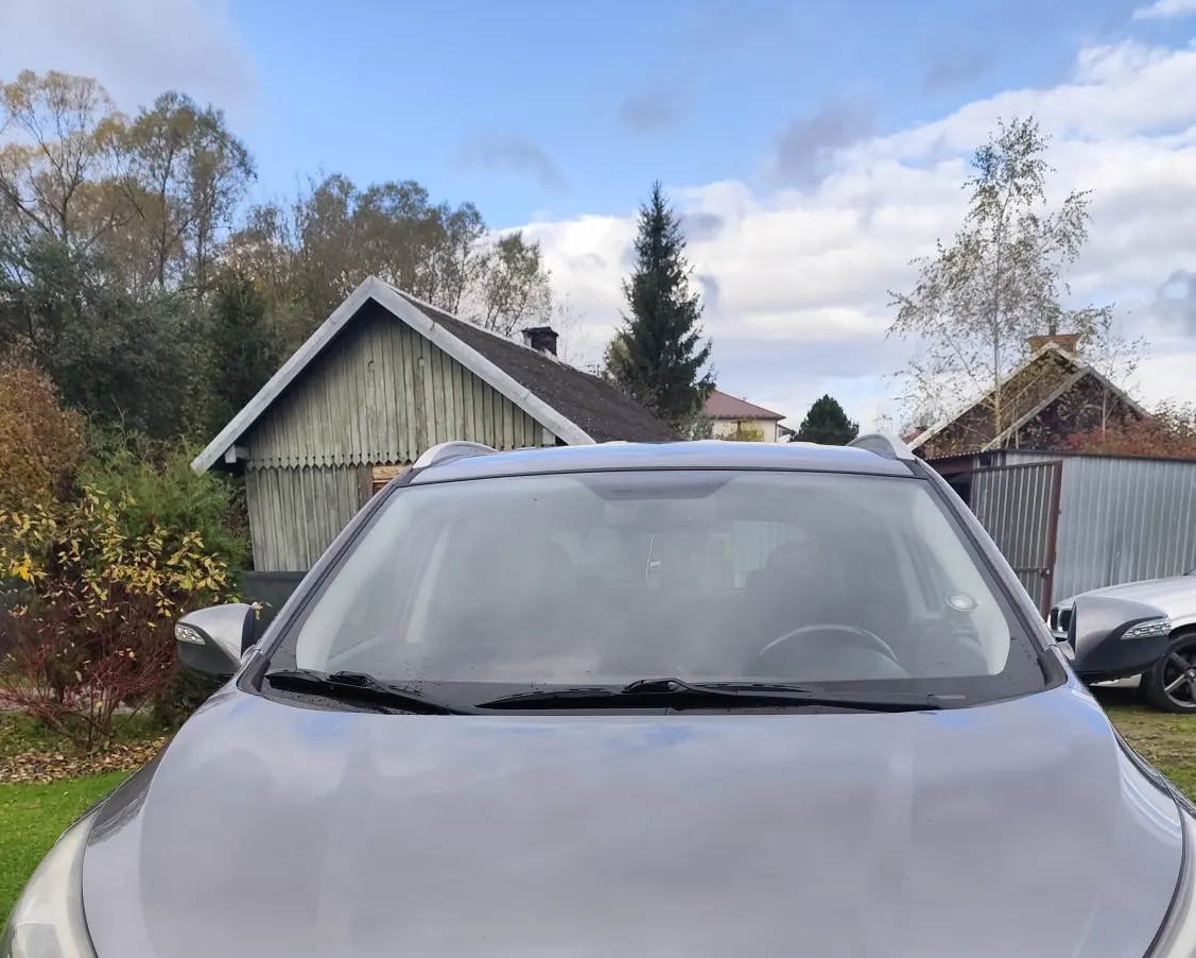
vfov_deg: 39.6
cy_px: 898
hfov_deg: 52.8
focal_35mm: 34
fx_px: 1204
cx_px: 612
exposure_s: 1/552
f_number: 1.65
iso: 50
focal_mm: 6.14
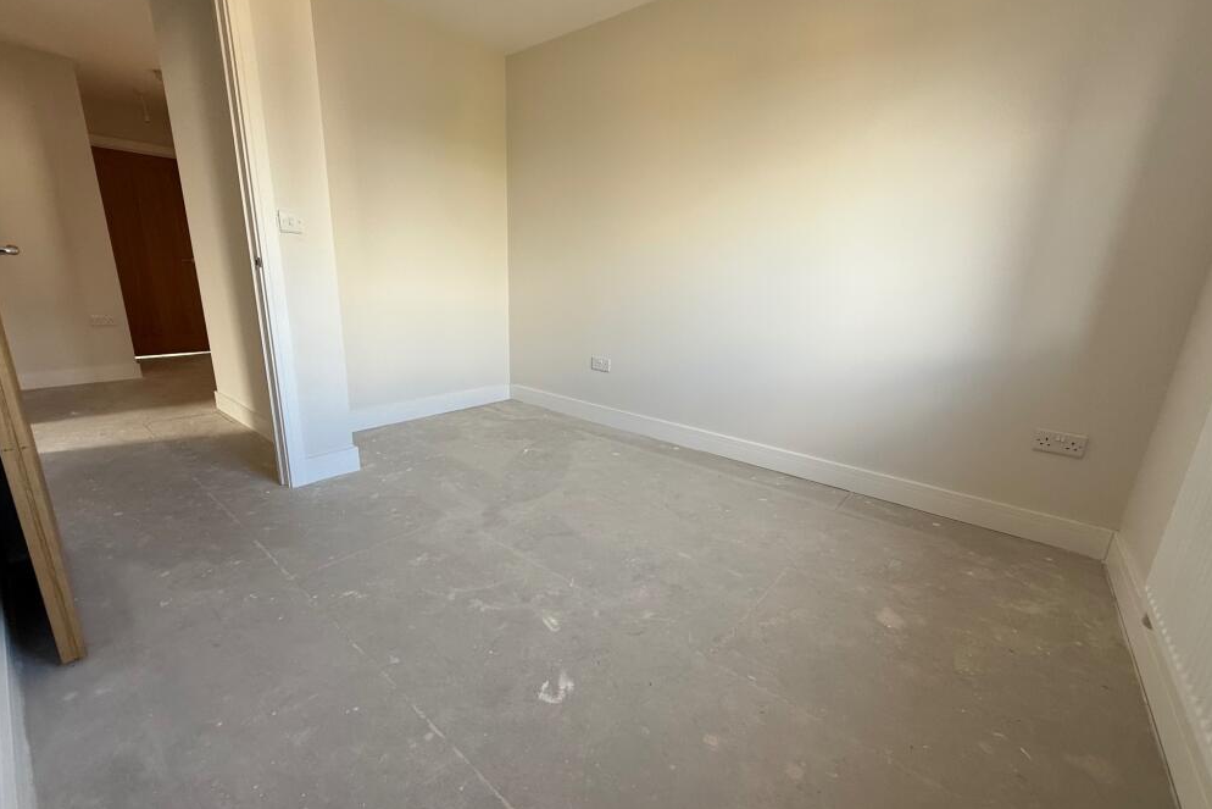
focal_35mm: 15
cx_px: 601
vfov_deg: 77.3
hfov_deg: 100.4
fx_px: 505
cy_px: 412
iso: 125
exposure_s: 1/99
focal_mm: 2.22
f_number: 2.2
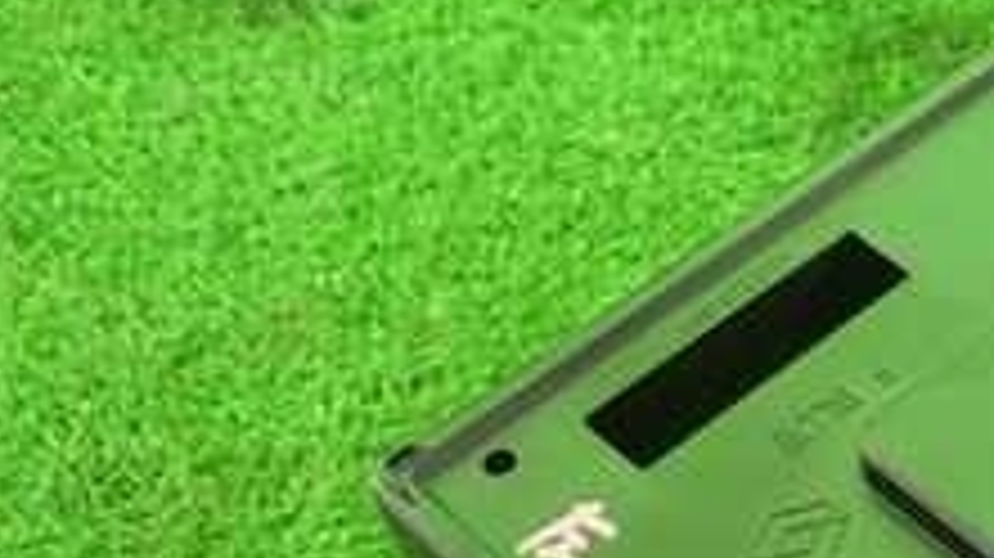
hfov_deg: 25.4
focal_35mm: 74
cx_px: 1223
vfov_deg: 15.5
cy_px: 734
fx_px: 1949
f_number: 2
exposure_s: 1/80
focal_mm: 4.5
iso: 100
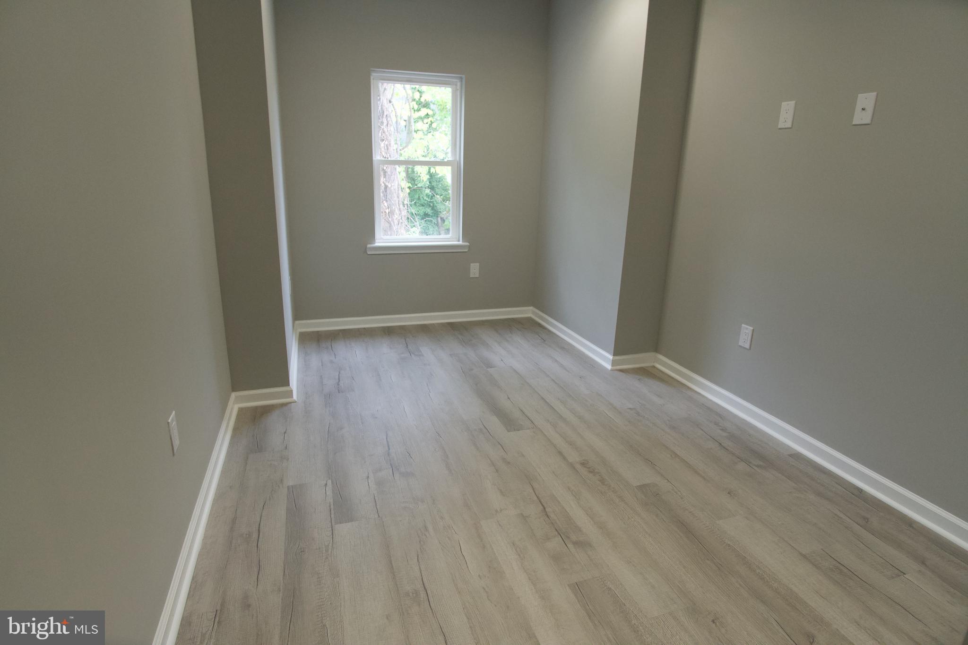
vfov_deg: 67.4
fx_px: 484
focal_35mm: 18
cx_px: 484
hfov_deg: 90.0
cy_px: 322
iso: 1250
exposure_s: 1/200
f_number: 4
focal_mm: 12
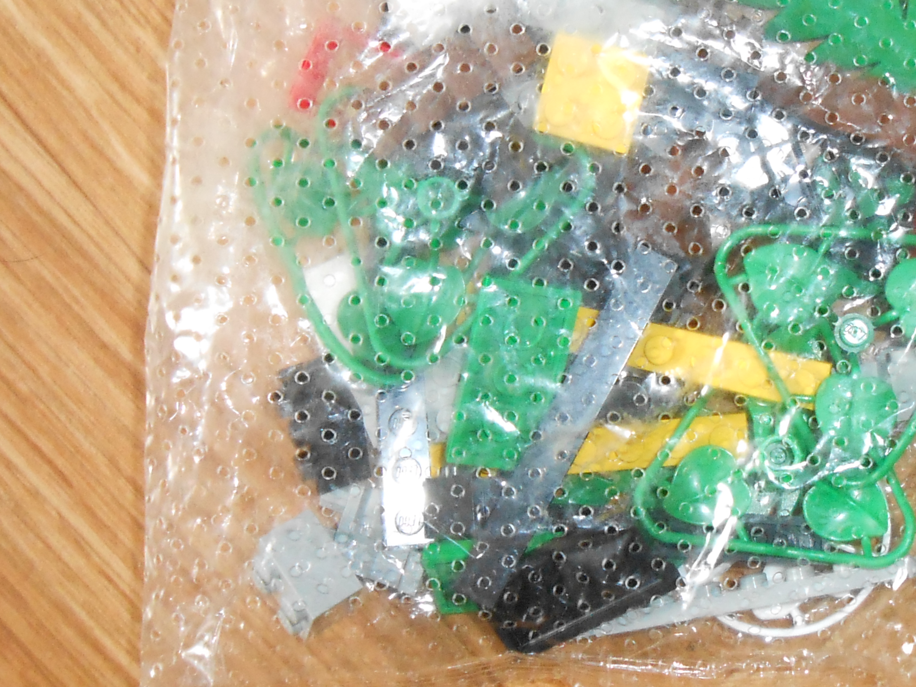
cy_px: 292
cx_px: 649
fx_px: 1482
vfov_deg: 26.1
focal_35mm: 56
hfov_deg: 33.9
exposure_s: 1/6
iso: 400
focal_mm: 4.6
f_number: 3.5
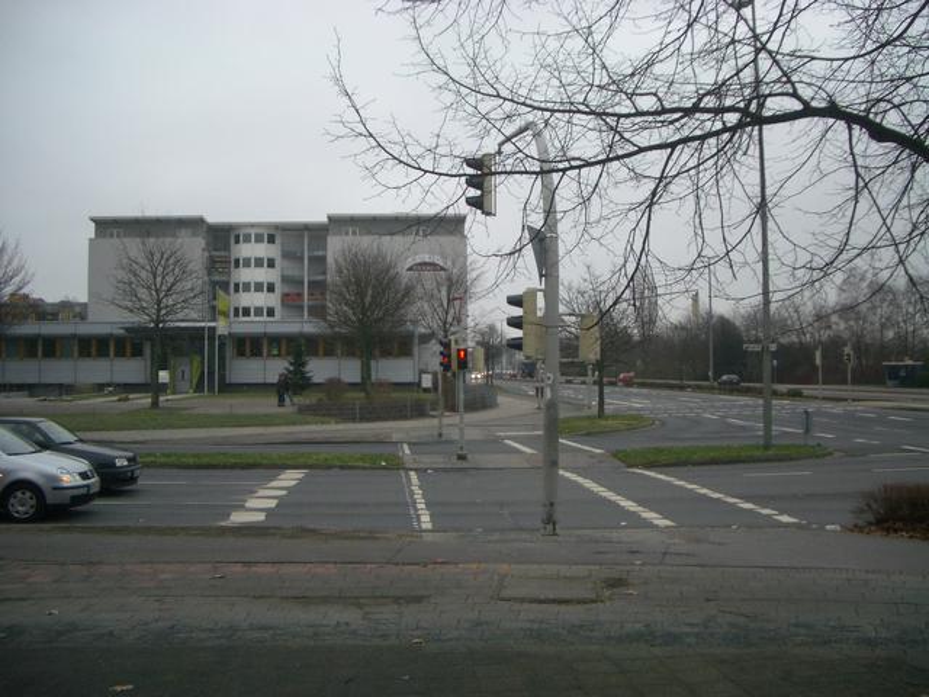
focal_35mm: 35
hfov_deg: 52.6
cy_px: 348
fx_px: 939
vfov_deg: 40.7
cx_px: 464
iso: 100
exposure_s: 1/160
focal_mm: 5.8
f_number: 2.6
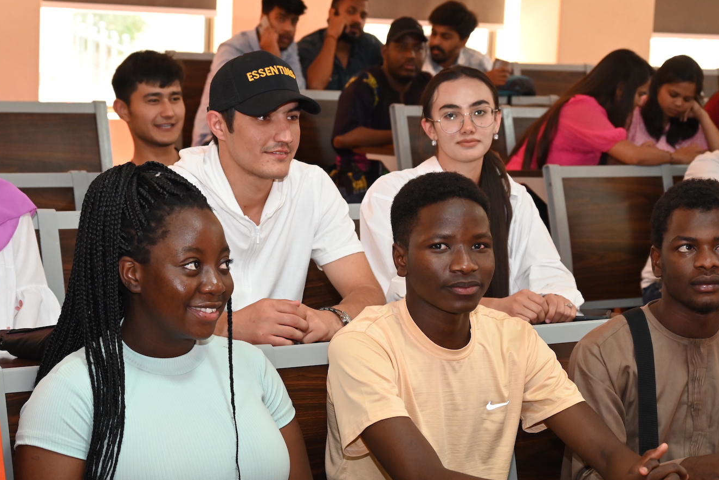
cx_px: 296
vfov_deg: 16.9
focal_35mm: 81
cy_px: 294
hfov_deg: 25.0
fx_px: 1618
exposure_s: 1/60
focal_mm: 56
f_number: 5.6
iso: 1800
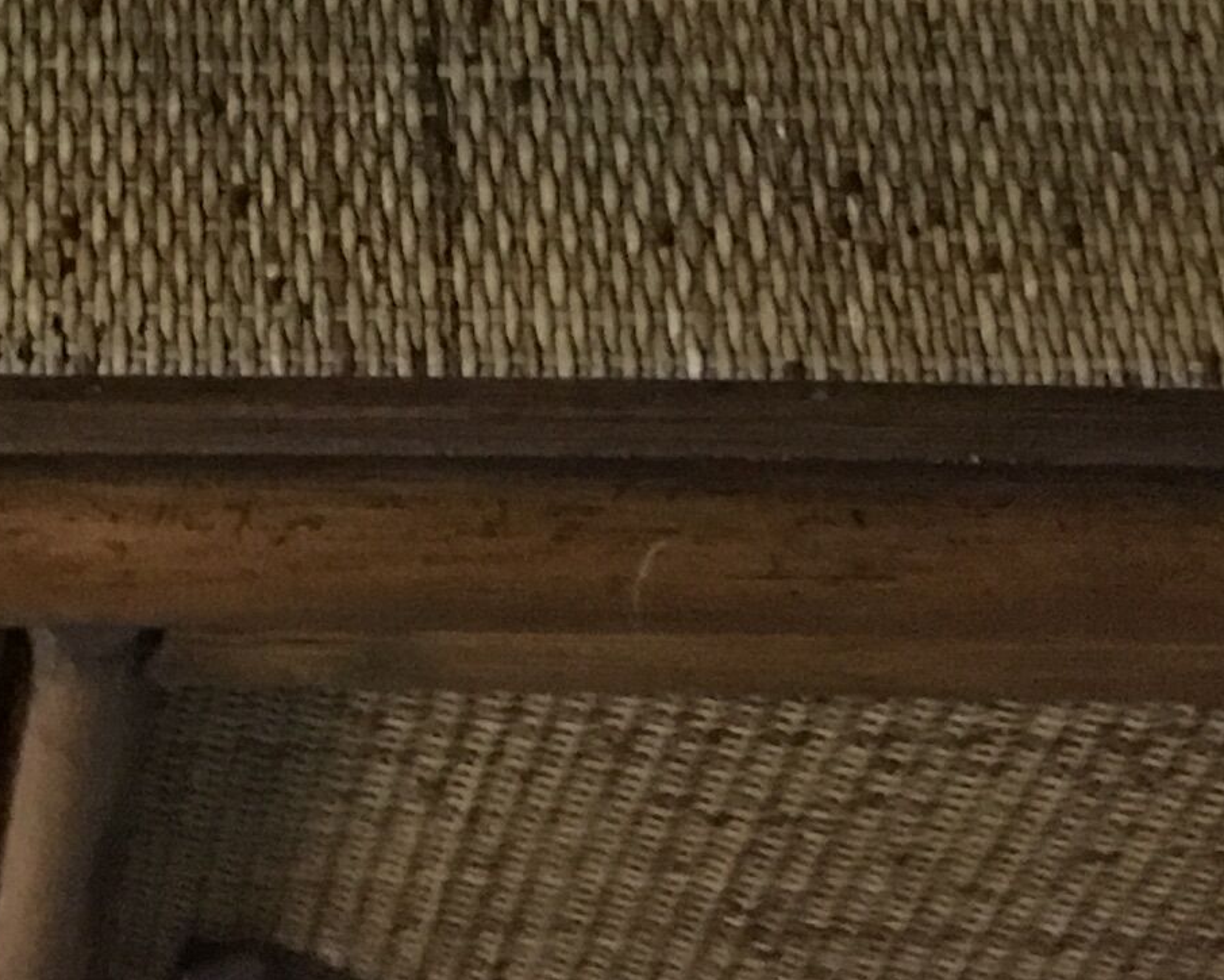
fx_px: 4565
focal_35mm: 126
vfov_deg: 11.2
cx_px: 4
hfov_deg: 15.0
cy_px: -950
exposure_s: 1/4
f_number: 2.2
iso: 160
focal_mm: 4.15
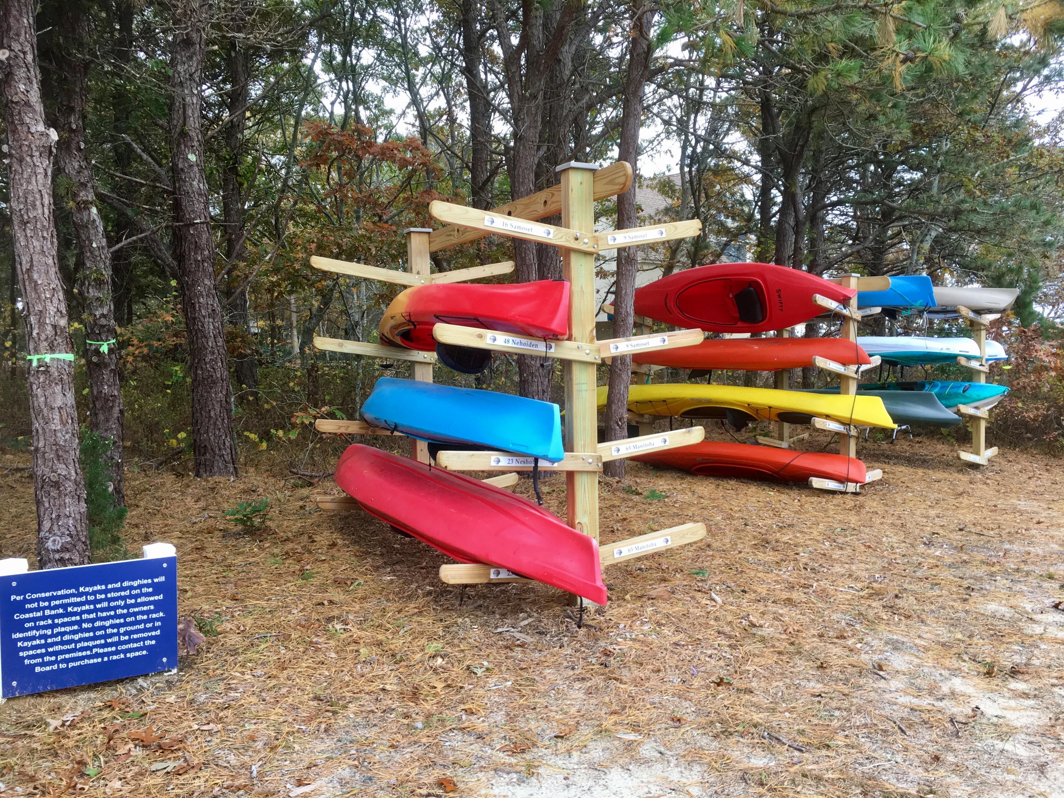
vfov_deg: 48.2
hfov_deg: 61.7
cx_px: 532
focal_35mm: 29
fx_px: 891
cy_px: 399
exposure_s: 1/120
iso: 40
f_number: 2.2
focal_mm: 4.15
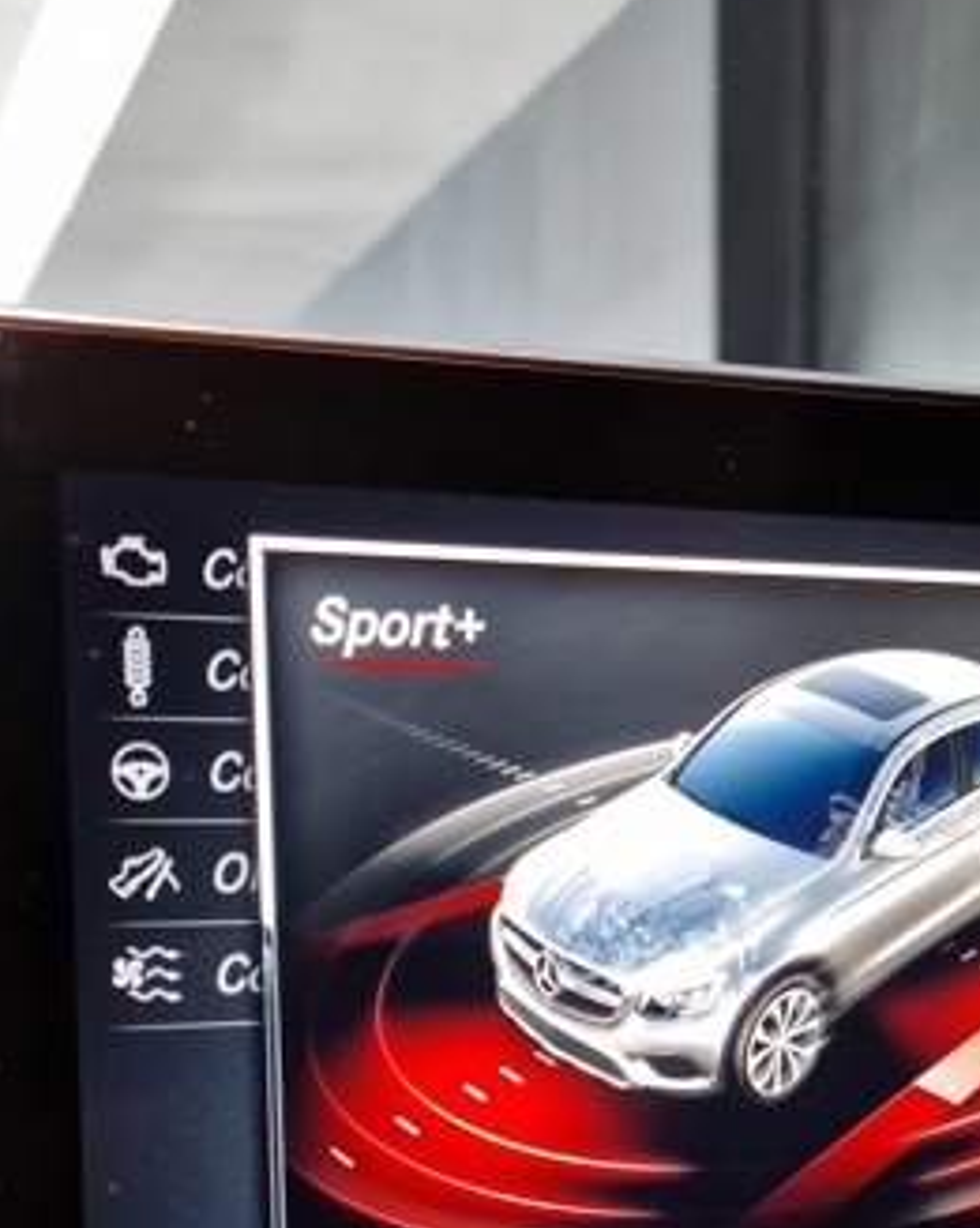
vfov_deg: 33.4
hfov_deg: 27.4
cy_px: 946
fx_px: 1997
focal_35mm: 55
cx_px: 680
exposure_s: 1/50
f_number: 1.8
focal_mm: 5.4
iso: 320
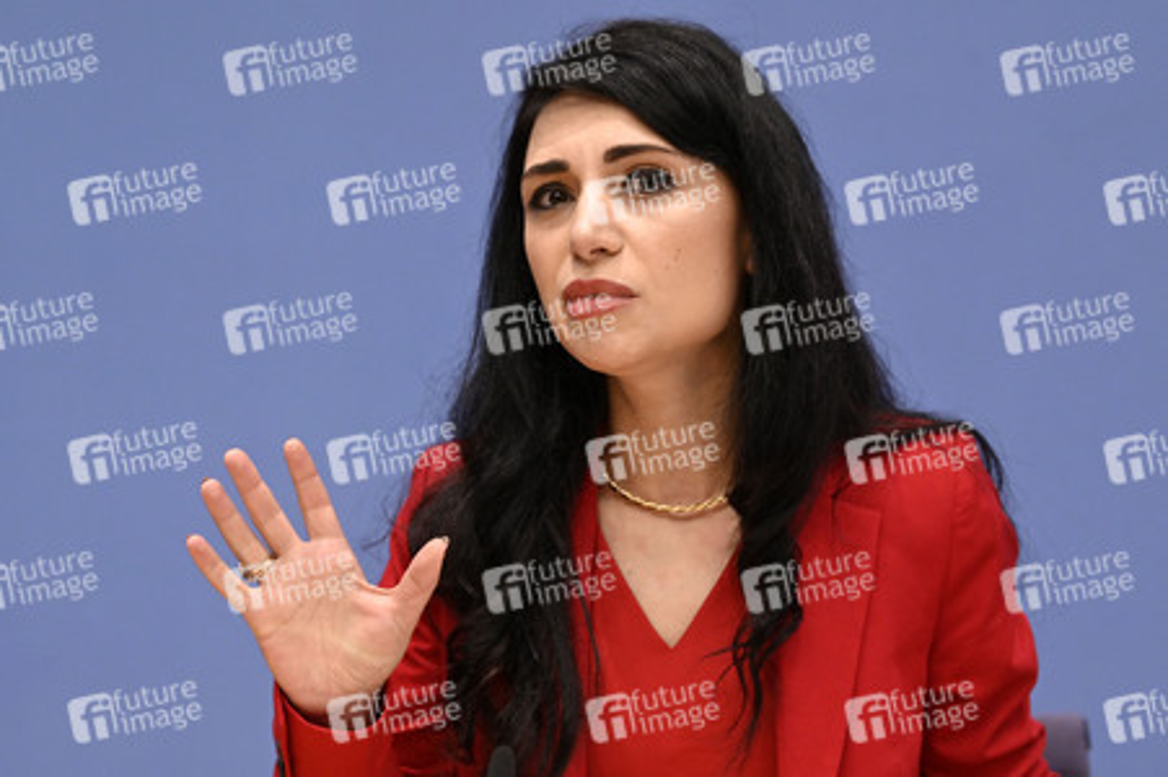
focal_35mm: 120
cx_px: 584
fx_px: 3890
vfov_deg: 11.4
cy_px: 388
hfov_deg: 17.1
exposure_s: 1/500
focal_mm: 120
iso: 4000
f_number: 5.6
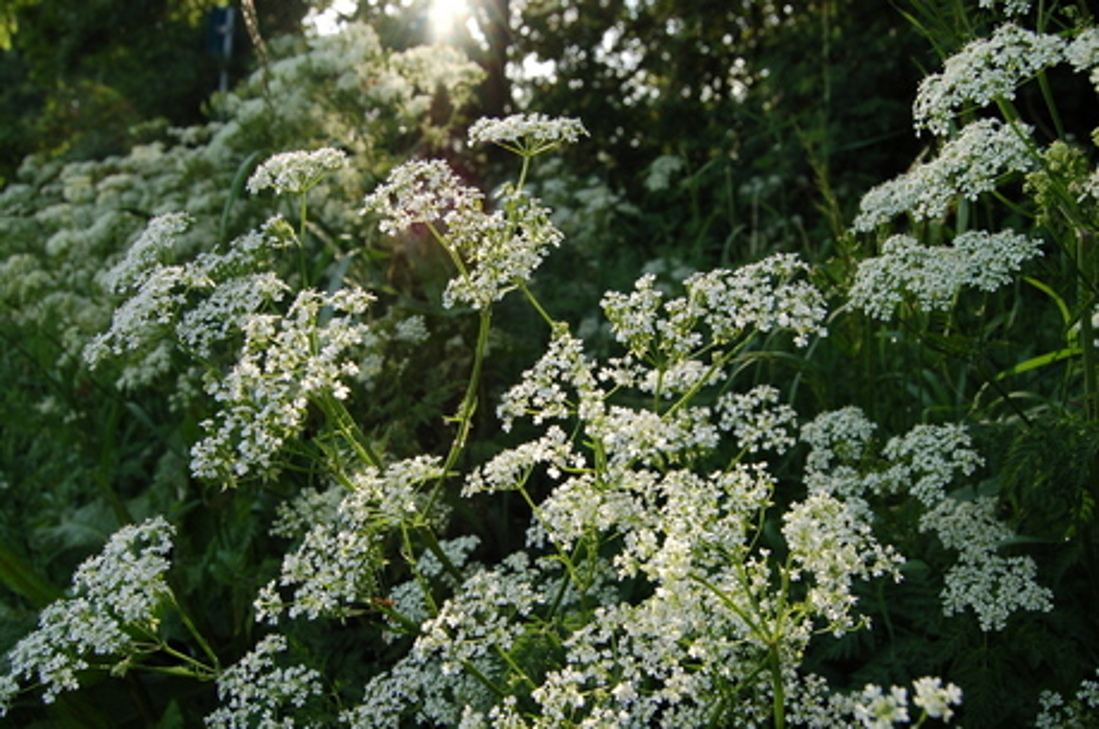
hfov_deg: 62.0
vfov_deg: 43.5
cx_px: 550
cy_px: 364
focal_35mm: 30
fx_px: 914
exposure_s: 1/160
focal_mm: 20
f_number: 8
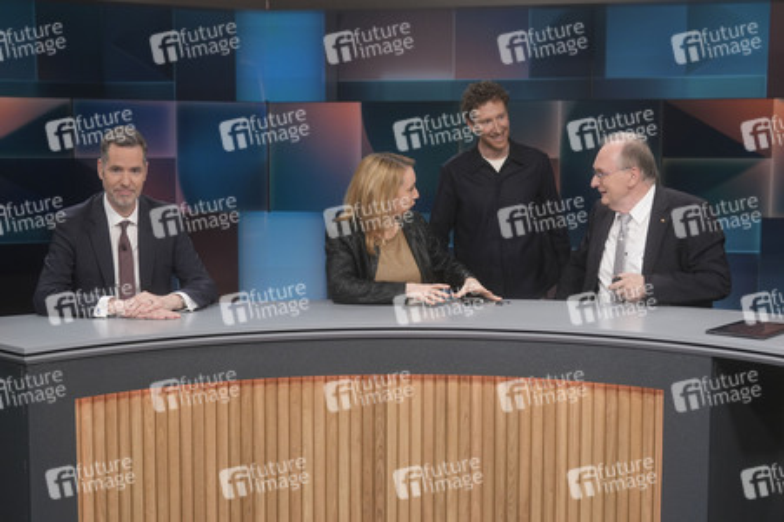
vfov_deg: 29.8
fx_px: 979
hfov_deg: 43.6
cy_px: 261
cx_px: 392
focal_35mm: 45
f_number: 2.2
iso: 640
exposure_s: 1/250
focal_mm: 30
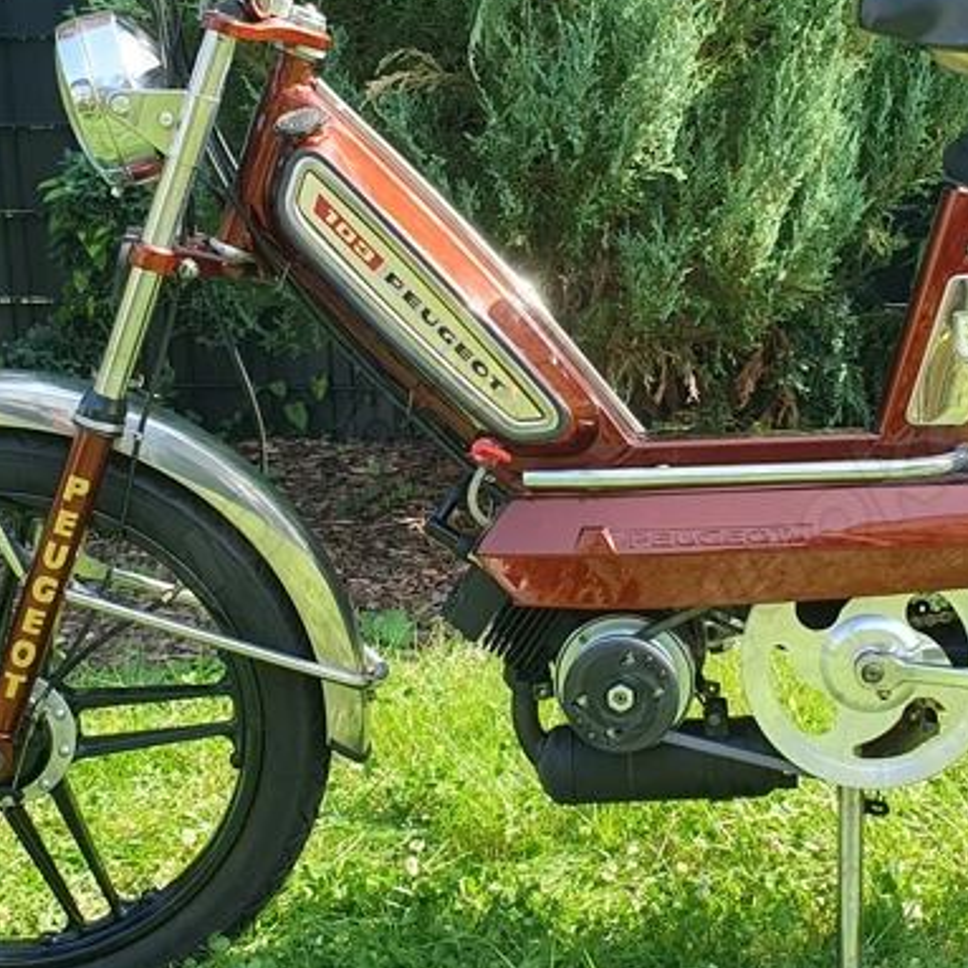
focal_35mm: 60
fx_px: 1898
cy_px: 505
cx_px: 629
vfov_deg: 28.6
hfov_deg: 28.5
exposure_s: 1/217
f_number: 2.4
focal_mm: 4.32
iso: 50
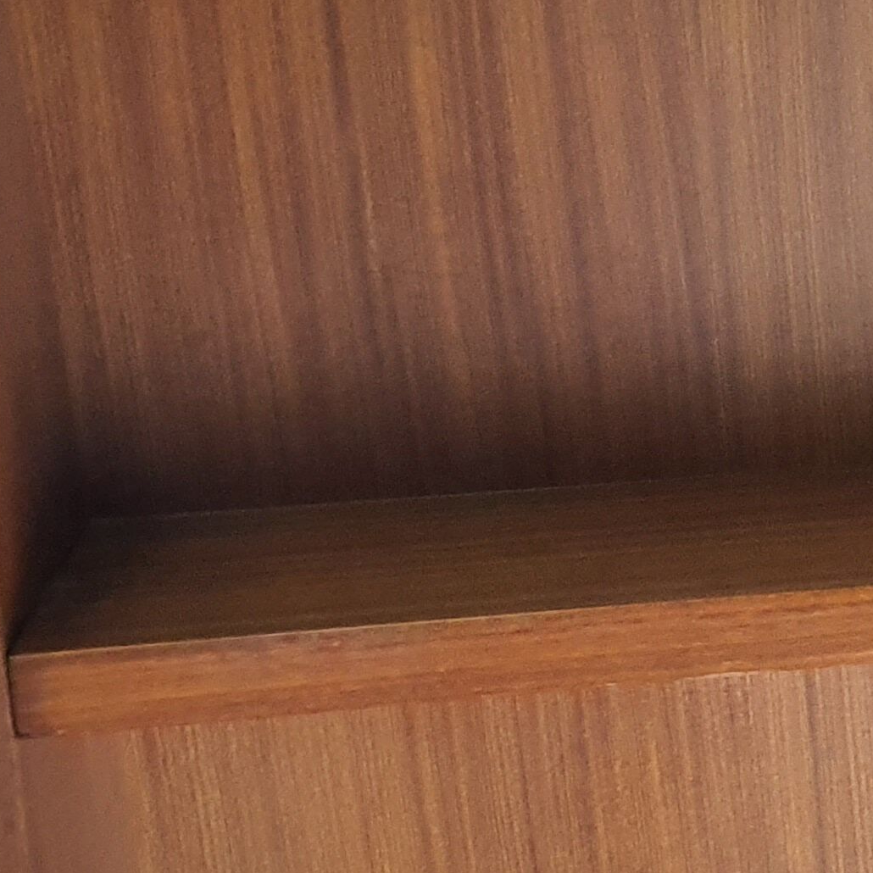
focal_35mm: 90
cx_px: 1343
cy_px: 803
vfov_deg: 18.9
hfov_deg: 17.2
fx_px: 2568
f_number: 2.4
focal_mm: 4.3
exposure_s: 1/50
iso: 400
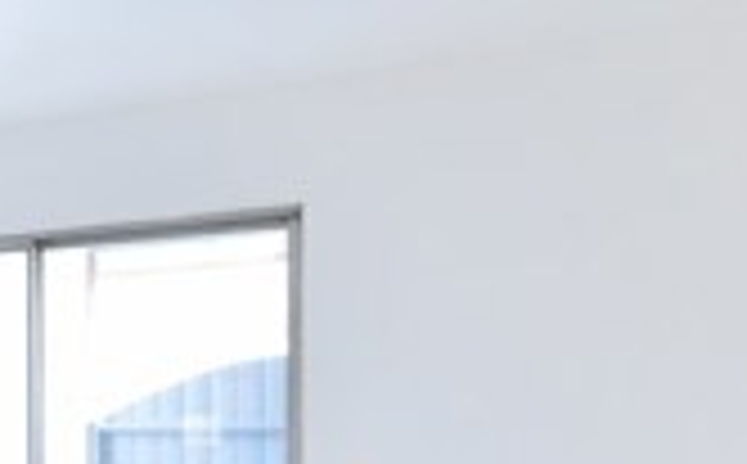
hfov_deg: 22.9
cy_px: 450
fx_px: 1320
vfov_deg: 19.4
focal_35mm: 65
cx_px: -482
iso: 360
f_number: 3.5
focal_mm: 11
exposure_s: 1/15
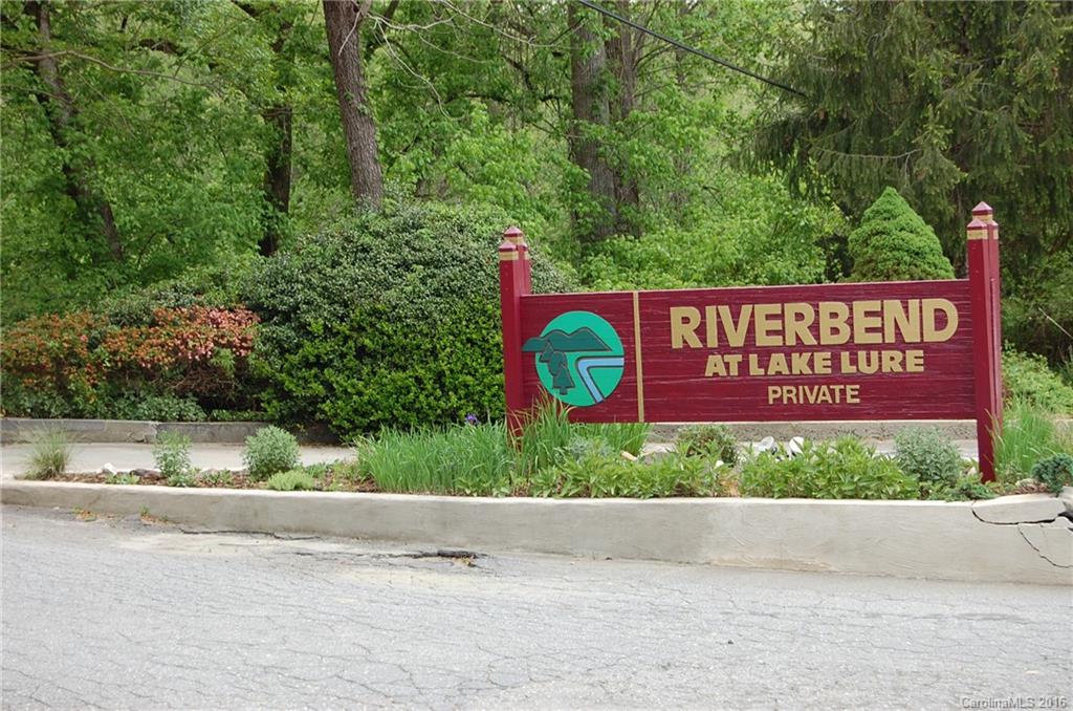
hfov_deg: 29.3
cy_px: 356
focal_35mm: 69
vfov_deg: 19.6
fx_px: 2052
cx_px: 536
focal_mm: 46
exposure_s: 1/125
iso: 200
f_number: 5.6
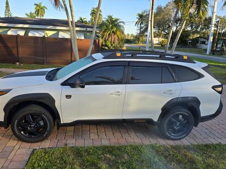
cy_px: 83
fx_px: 170
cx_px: 104
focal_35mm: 26
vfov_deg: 53.0
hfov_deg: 67.2
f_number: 1.7
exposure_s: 1/225
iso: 12
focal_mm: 6.3
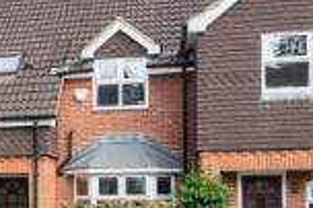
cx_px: -14
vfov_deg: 19.2
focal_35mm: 69
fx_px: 599
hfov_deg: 27.3
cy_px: 201
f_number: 9
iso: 250
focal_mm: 16
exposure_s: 1/160
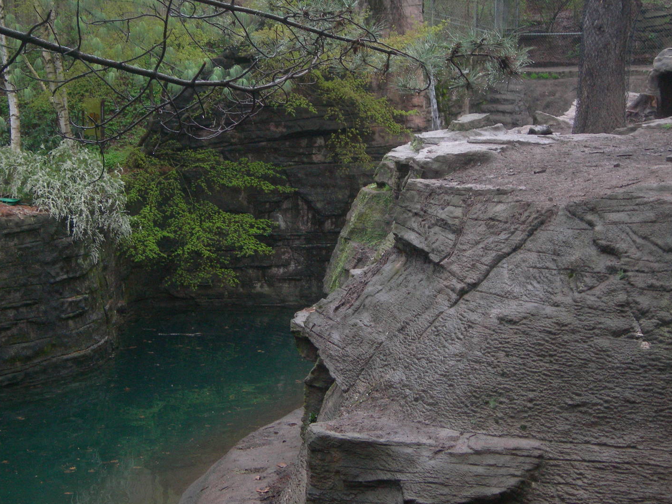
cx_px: 311
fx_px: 1573
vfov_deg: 18.2
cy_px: 226
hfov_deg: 24.1
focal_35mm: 81
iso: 200
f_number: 3.7
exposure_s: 1/60.1
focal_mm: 14.9
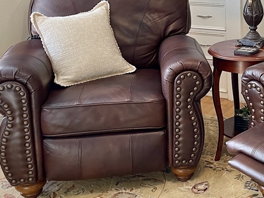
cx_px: 263
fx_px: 450
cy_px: 43
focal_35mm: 59
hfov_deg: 30.4
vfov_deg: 24.5
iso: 125
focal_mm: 4.2
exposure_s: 1/90
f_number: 1.6
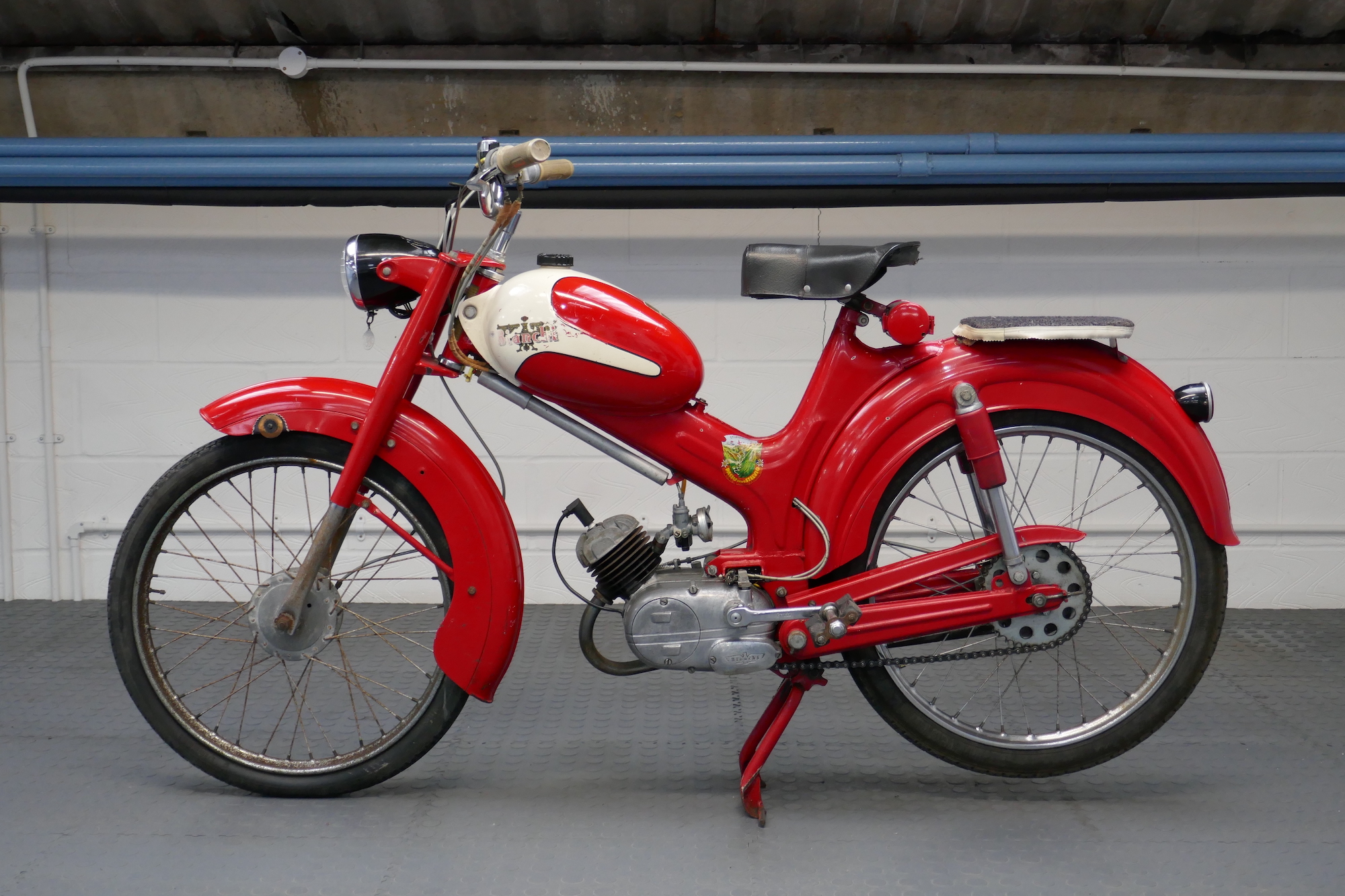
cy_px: 448
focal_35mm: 44
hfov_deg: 44.5
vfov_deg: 30.5
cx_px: 672
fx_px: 1644
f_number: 3.9
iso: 800
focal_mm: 15.9
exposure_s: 1/80
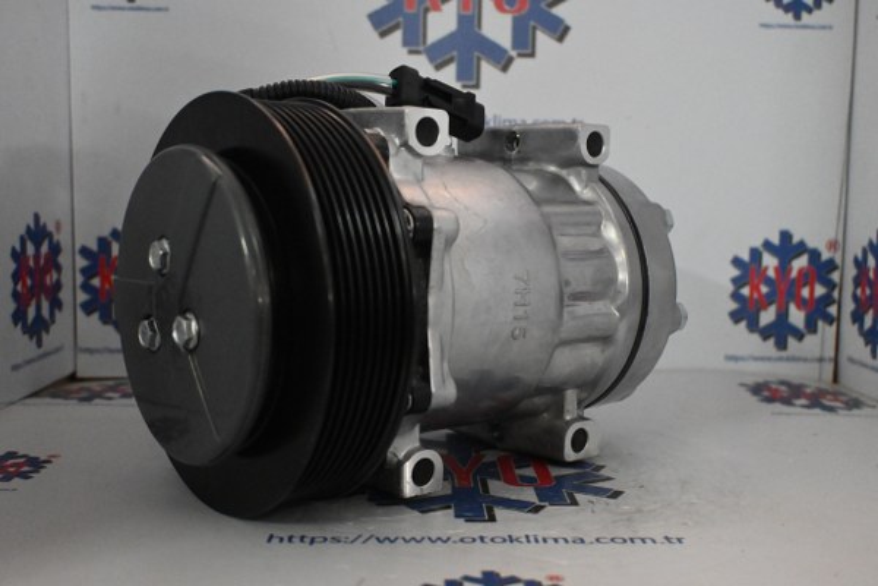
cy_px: 293
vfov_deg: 34.2
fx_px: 951
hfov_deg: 49.6
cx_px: 439
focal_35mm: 39
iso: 8000
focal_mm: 26
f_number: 4.5
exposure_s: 1/60
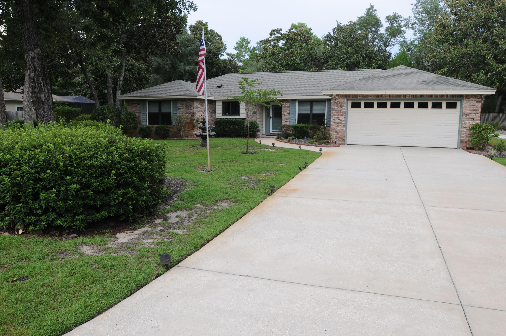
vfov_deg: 50.3
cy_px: 168
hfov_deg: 70.5
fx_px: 358
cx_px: 253
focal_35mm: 26
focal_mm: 17
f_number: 6.3
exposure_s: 1/160
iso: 200
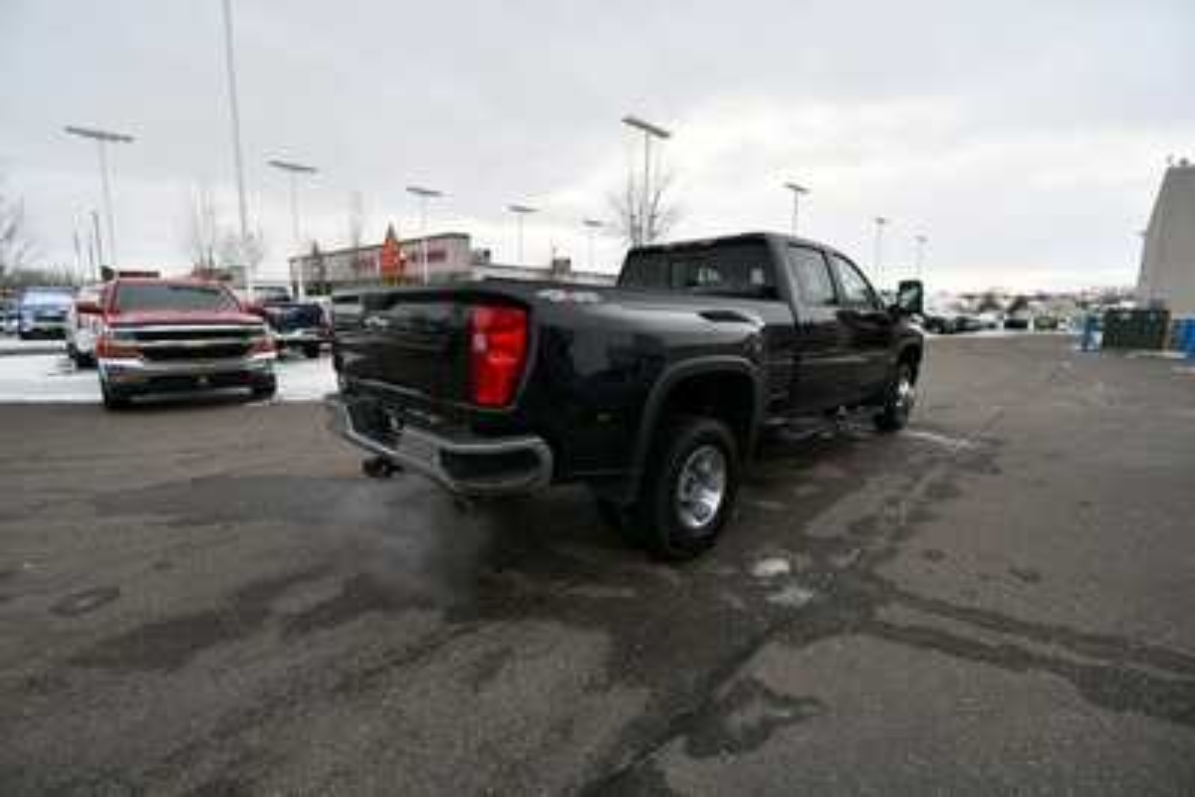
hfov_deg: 100.4
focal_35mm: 15
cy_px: 398
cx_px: 598
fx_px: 498
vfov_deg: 77.4
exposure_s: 1/250
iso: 220
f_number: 5.6
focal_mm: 10
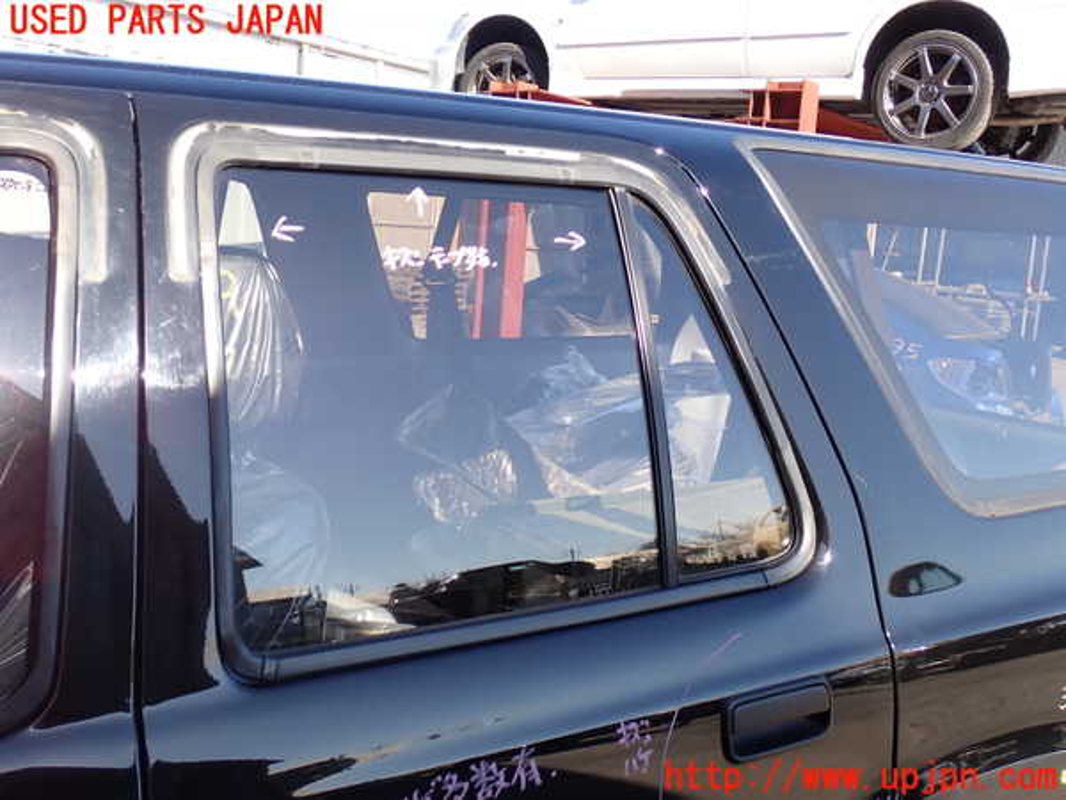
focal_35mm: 41
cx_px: 533
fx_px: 1263
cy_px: 400
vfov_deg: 35.1
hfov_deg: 45.8
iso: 100
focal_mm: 7.31
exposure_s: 1/200
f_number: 4
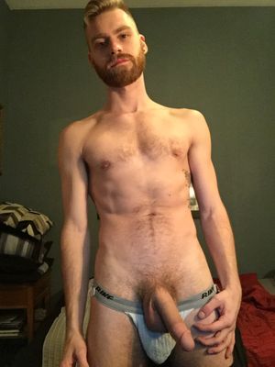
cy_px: 184
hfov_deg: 45.4
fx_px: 328
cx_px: 138
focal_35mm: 31
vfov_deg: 58.4
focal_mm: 2.65
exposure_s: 1/15
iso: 500
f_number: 2.2
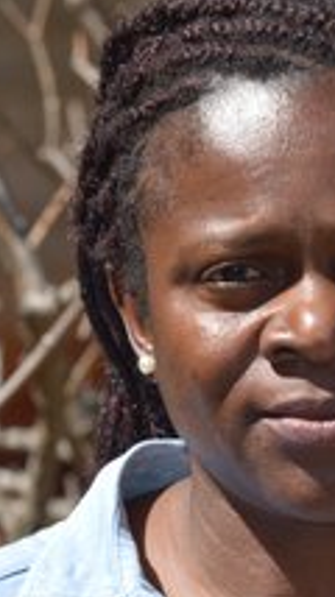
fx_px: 5762
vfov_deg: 5.9
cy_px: 361
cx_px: 154
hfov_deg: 3.3
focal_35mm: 364
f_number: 8
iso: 100
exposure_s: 1/200
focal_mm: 120
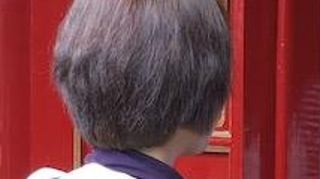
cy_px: 133
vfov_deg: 8.0
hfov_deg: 14.1
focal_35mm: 152
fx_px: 1289
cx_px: 225
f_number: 1.8
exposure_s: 1/40
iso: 25
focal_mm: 3.99
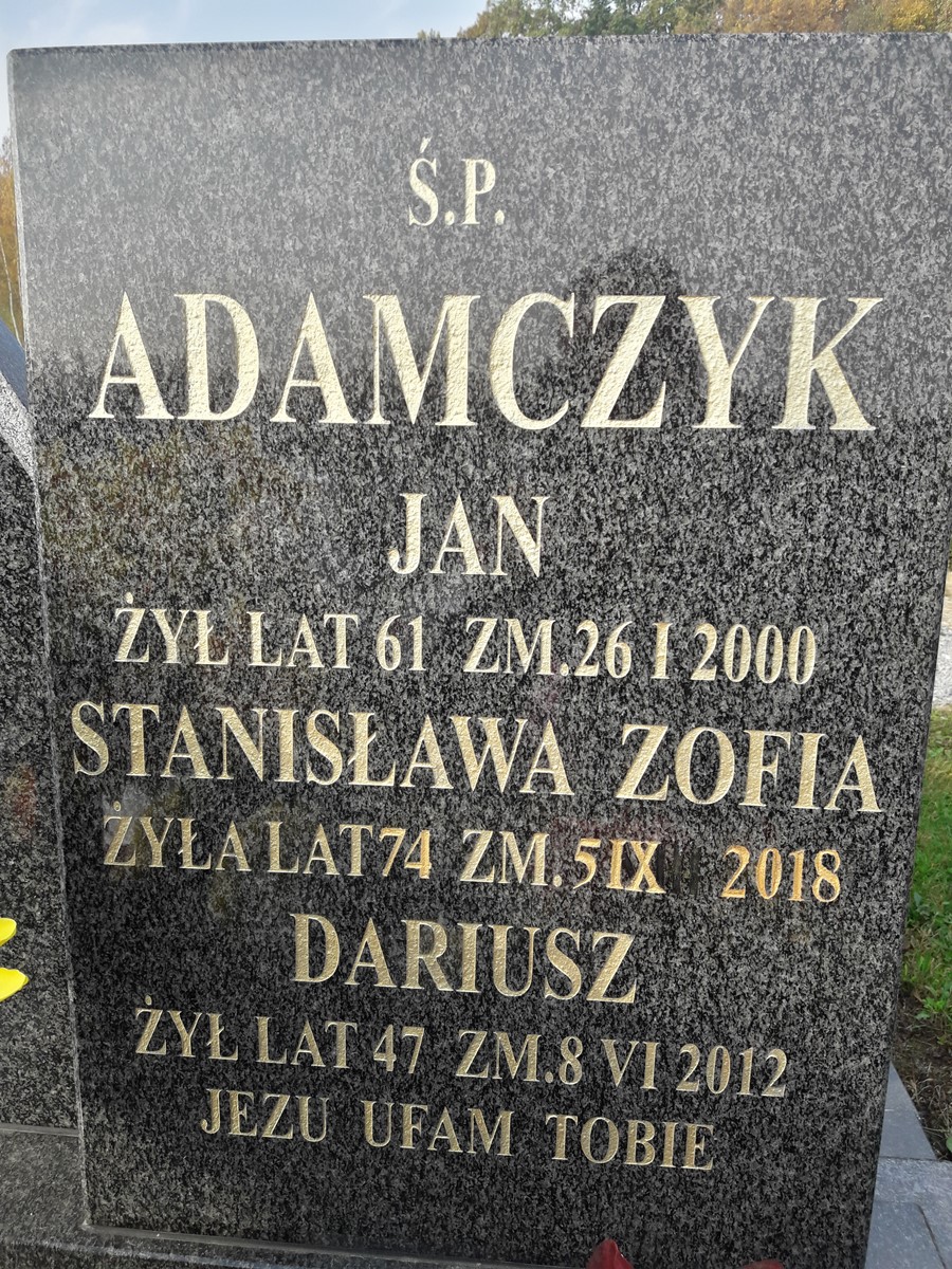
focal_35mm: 28
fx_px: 1027
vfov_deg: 63.4
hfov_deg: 49.7
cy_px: 634
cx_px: 476
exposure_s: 1/407
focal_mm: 3.7
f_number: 1.9
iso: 40
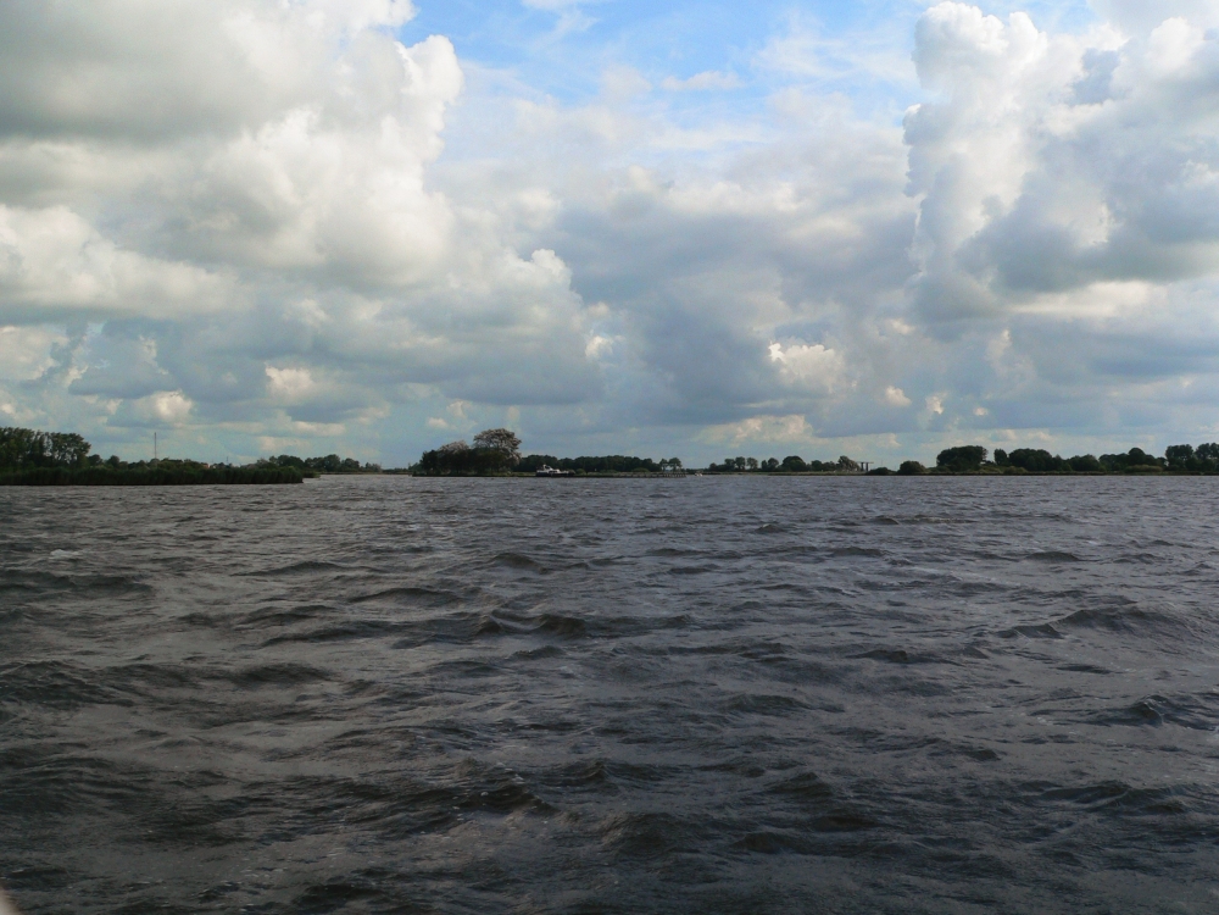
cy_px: 458
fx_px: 1268
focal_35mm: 36
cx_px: 610
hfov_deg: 51.4
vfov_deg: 39.7
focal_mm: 6
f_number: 5.6
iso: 80
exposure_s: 1/500
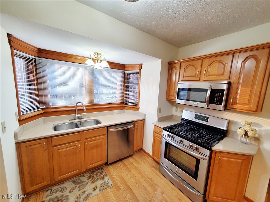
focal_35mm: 13
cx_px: 135
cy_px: 101
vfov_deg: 89.9
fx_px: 101
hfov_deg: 106.2
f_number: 2.2
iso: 160
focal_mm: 1.8
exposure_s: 1/60
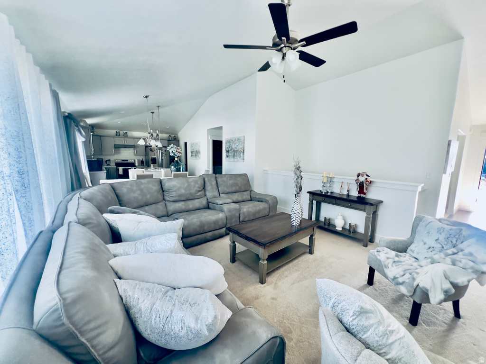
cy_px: 182
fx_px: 183
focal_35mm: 13
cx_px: 243
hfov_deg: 106.2
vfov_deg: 89.9
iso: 160
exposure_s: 1/99
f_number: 1.8
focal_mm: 1.57
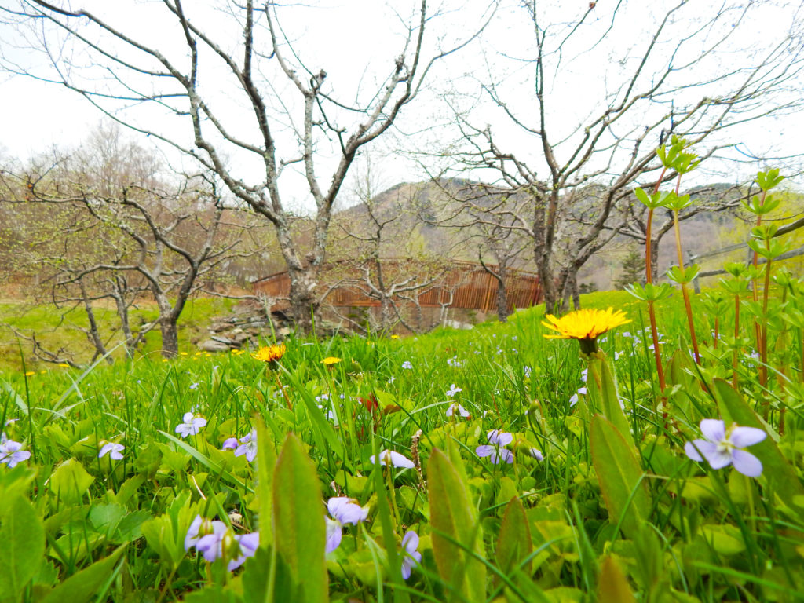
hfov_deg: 73.9
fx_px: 534
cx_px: 402
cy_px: 302
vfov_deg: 58.9
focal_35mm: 23
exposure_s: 1/320
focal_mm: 4
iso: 125
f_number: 3
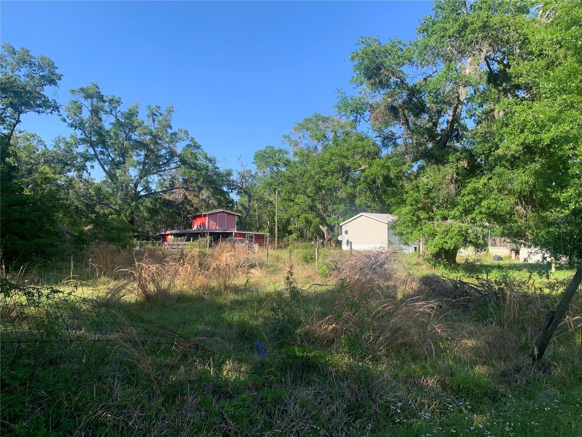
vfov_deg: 53.1
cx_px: 291
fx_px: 437
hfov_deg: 67.3
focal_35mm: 26
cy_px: 218
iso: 25
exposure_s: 1/849
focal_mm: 4.25
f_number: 1.8
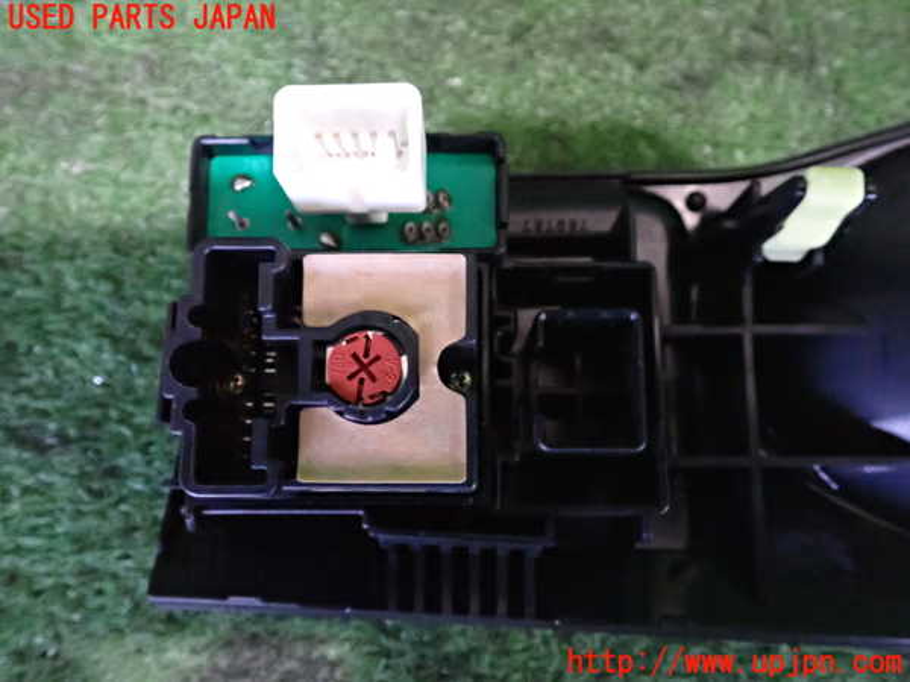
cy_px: 341
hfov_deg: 56.8
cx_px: 455
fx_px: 841
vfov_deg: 44.2
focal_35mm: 32
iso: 3200
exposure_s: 1/50
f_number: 2.4
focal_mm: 5.79
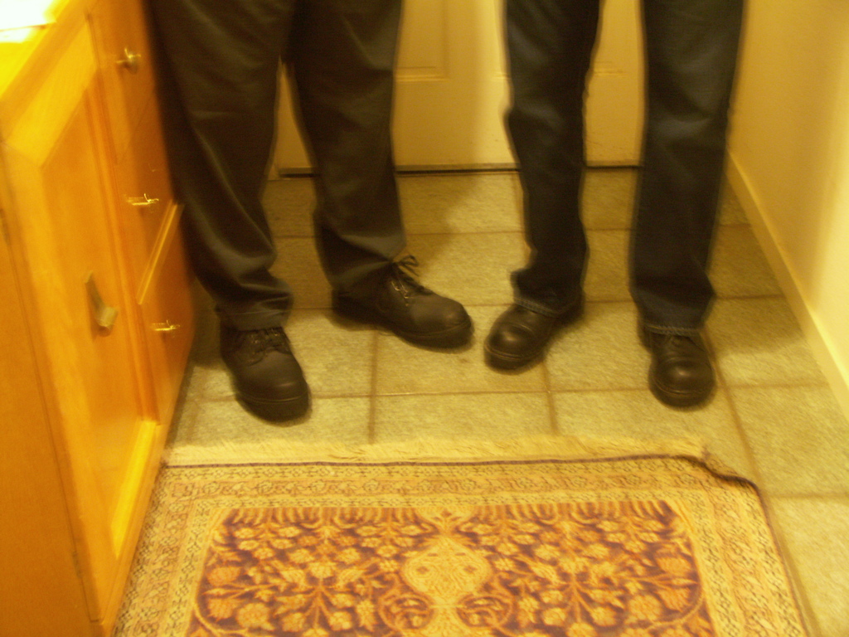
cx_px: 424
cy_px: 318
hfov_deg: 38.2
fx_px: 1226
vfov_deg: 29.1
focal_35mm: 50
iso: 200
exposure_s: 1
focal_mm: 12.74
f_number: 2.8
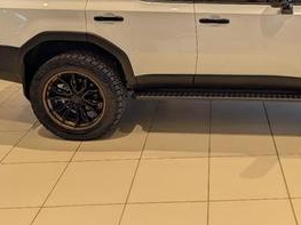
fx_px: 400
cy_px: 42
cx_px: 227
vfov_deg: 30.7
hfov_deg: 40.1
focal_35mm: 46
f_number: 1.68
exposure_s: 1/60.2
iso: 26
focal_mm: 6.9
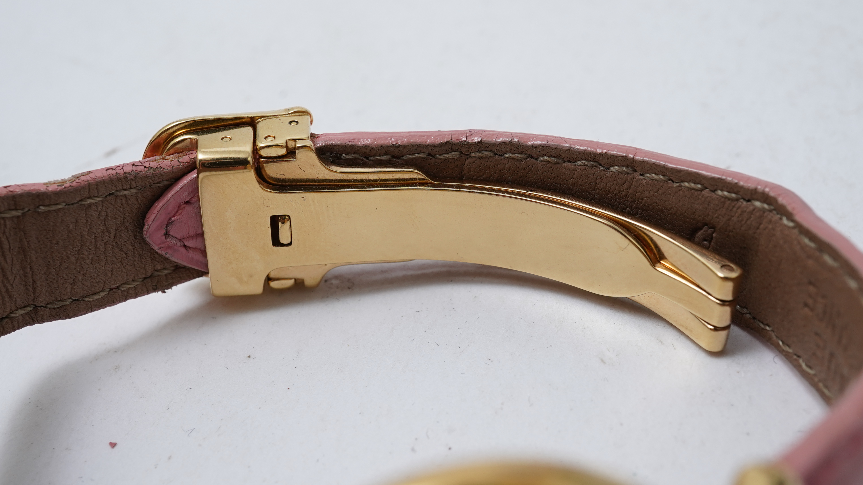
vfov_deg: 24.9
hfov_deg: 42.9
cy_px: 198
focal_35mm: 48
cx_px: 435
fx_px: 1098
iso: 400
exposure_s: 1/125
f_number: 20
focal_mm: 30
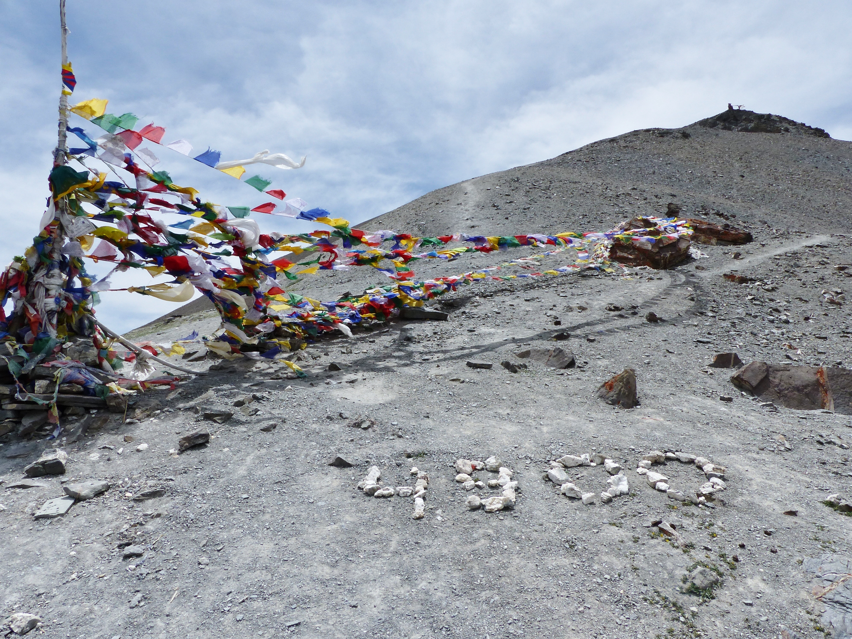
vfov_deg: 54.9
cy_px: 320
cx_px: 426
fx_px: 615
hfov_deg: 69.4
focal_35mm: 25
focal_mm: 4.5
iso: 100
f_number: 8
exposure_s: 1/400
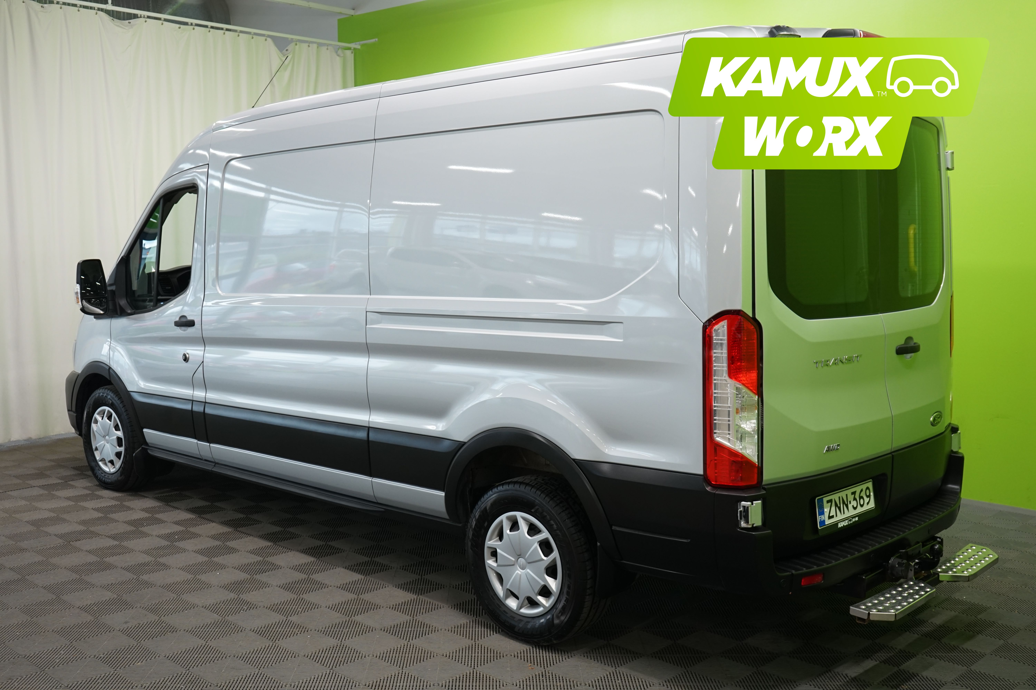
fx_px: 1036
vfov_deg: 36.9
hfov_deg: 53.1
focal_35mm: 36
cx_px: 518
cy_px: 345
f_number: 5.6
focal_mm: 36
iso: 800
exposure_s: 1/50
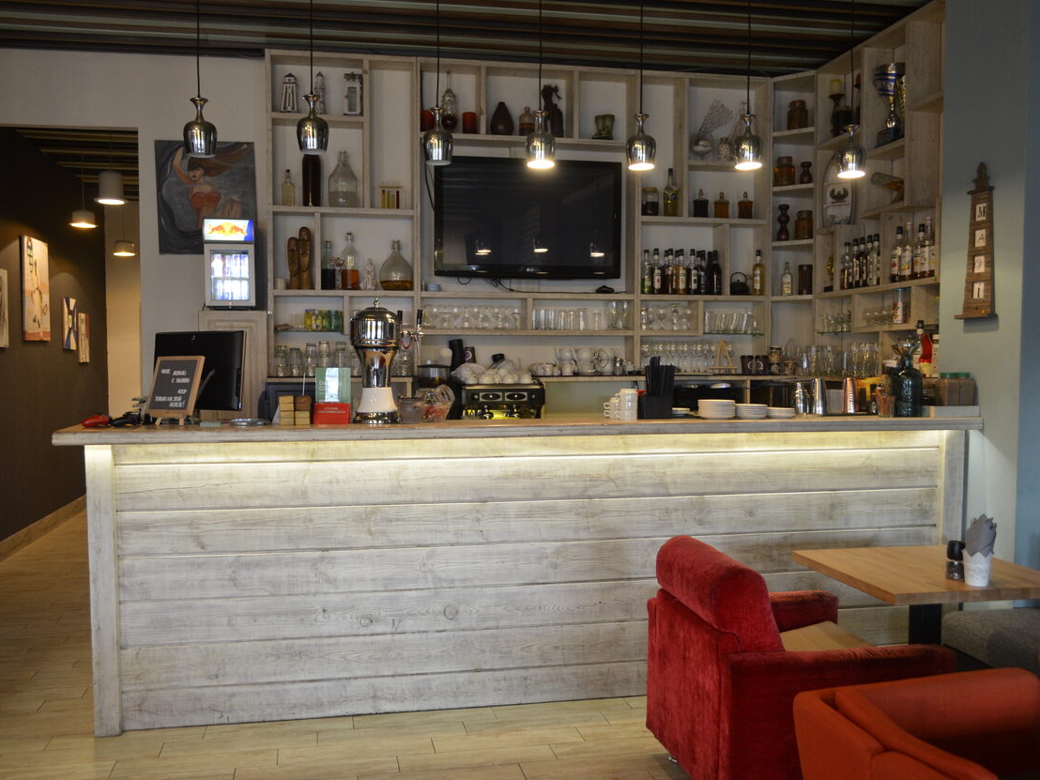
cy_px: 400
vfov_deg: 46.8
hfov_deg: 59.9
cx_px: 485
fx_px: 901
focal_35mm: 30
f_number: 3.5
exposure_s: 1/25
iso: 800
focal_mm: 18
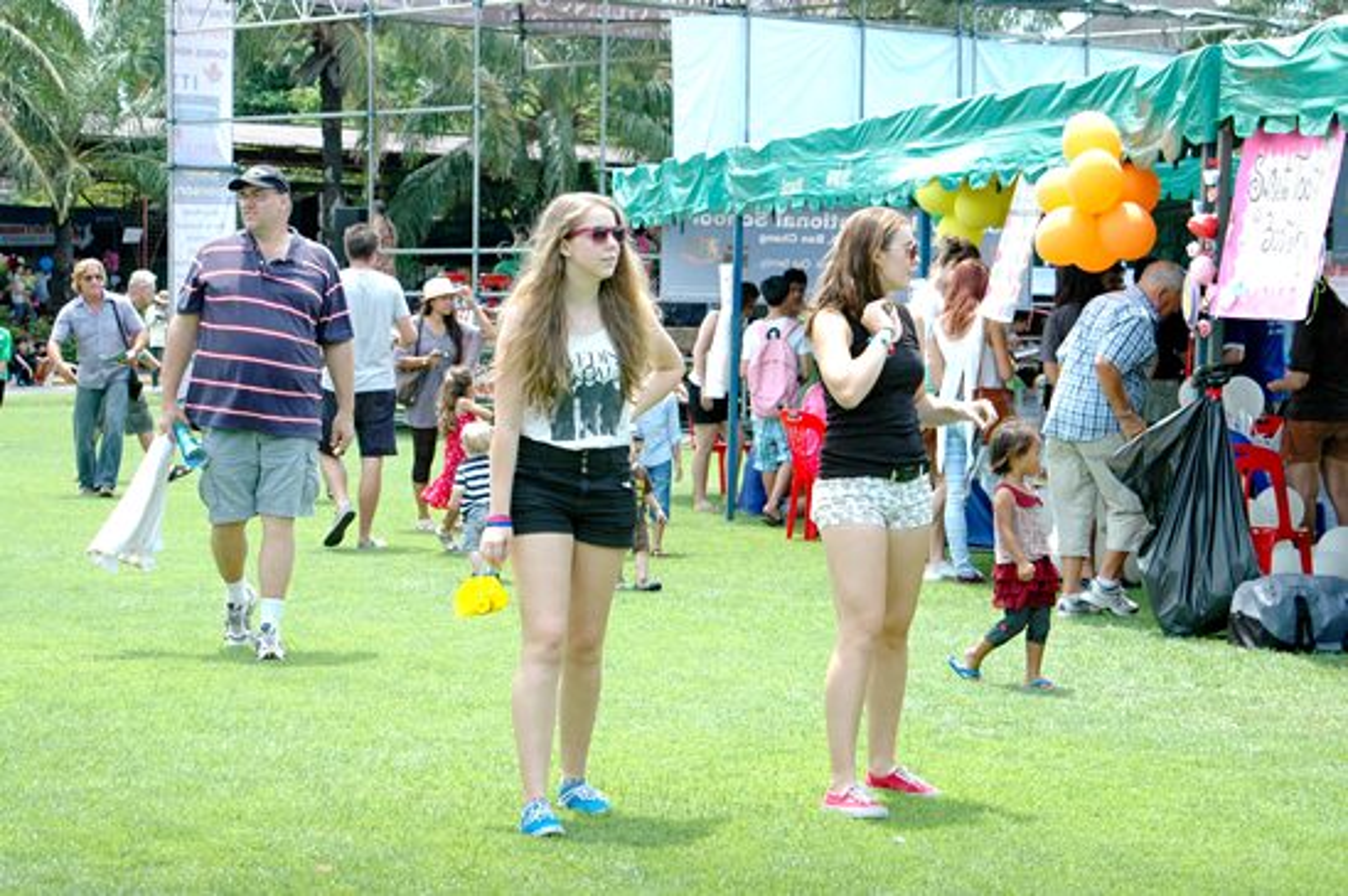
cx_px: 674
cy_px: 448
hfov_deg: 22.6
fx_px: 3366
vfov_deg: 15.2
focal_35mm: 90
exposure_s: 1/320
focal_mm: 60
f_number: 5
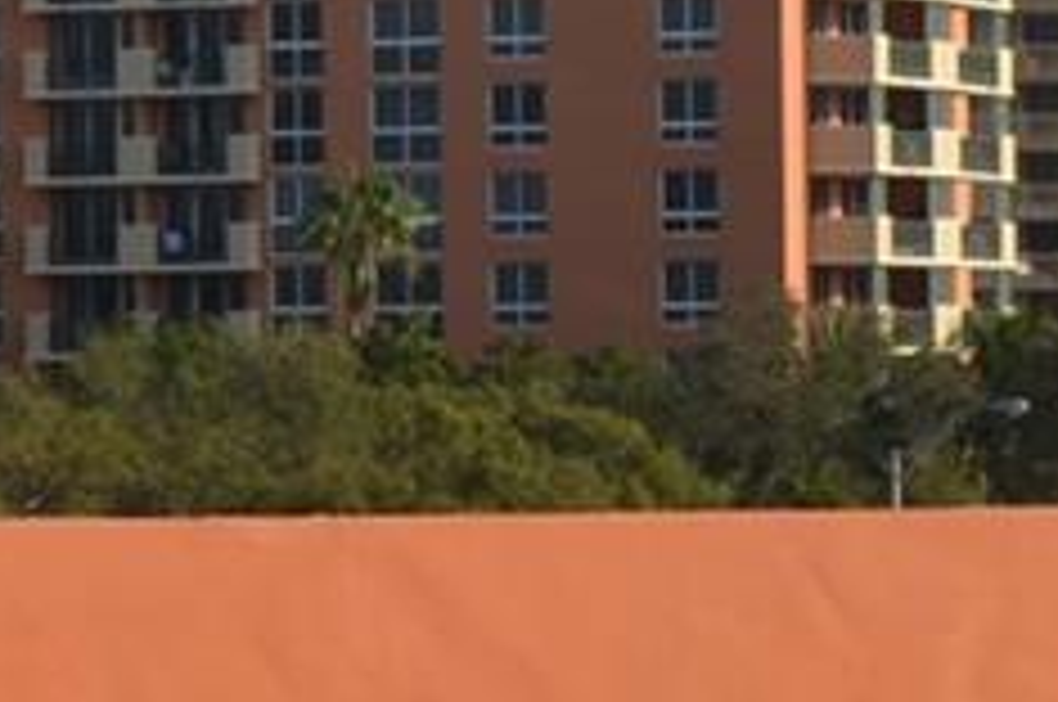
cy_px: -7
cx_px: -527
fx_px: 7777
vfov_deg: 5.2
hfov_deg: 7.6
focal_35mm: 265
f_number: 9
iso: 100
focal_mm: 26
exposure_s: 1/320
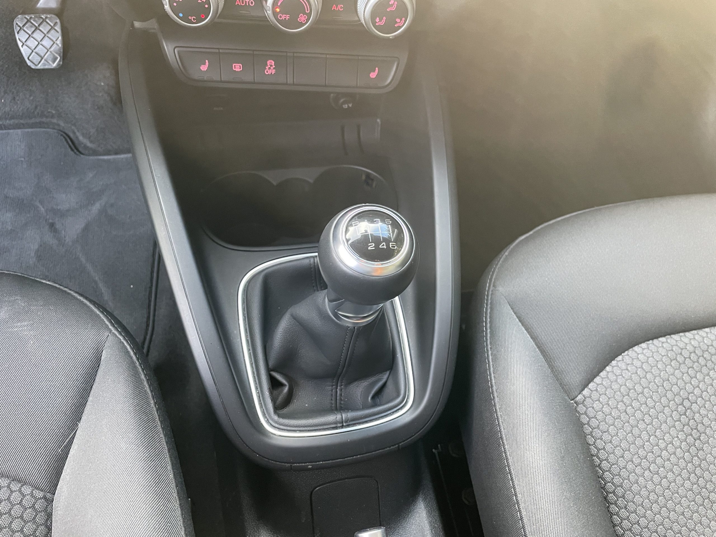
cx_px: 358
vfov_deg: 53.1
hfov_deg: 67.3
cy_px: 268
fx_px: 538
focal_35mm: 26
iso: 500
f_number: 1.6
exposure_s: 1/60
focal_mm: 4.2
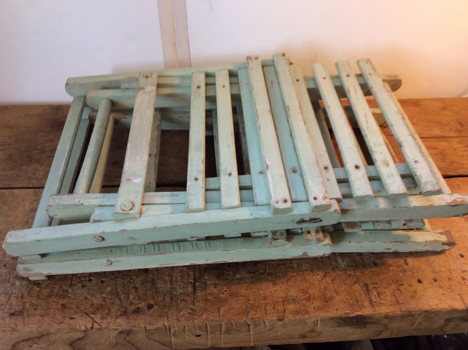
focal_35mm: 32
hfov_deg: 56.9
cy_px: 175
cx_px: 234
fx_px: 432
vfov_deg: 44.1
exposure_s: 1/25
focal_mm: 3.3
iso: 50
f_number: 2.4
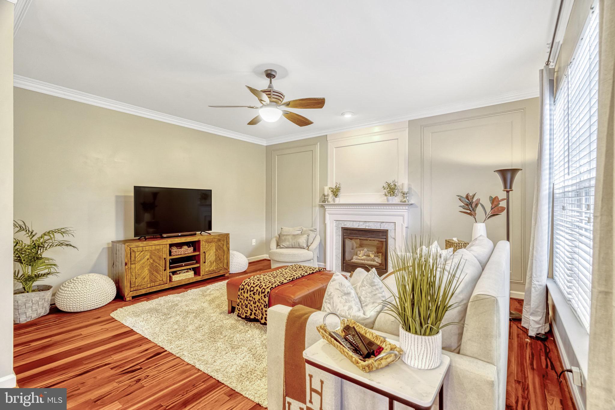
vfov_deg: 73.7
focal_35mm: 16
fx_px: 273
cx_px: 308
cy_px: 205
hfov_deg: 96.7
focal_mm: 16
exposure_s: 1/13
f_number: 7.1
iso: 1250
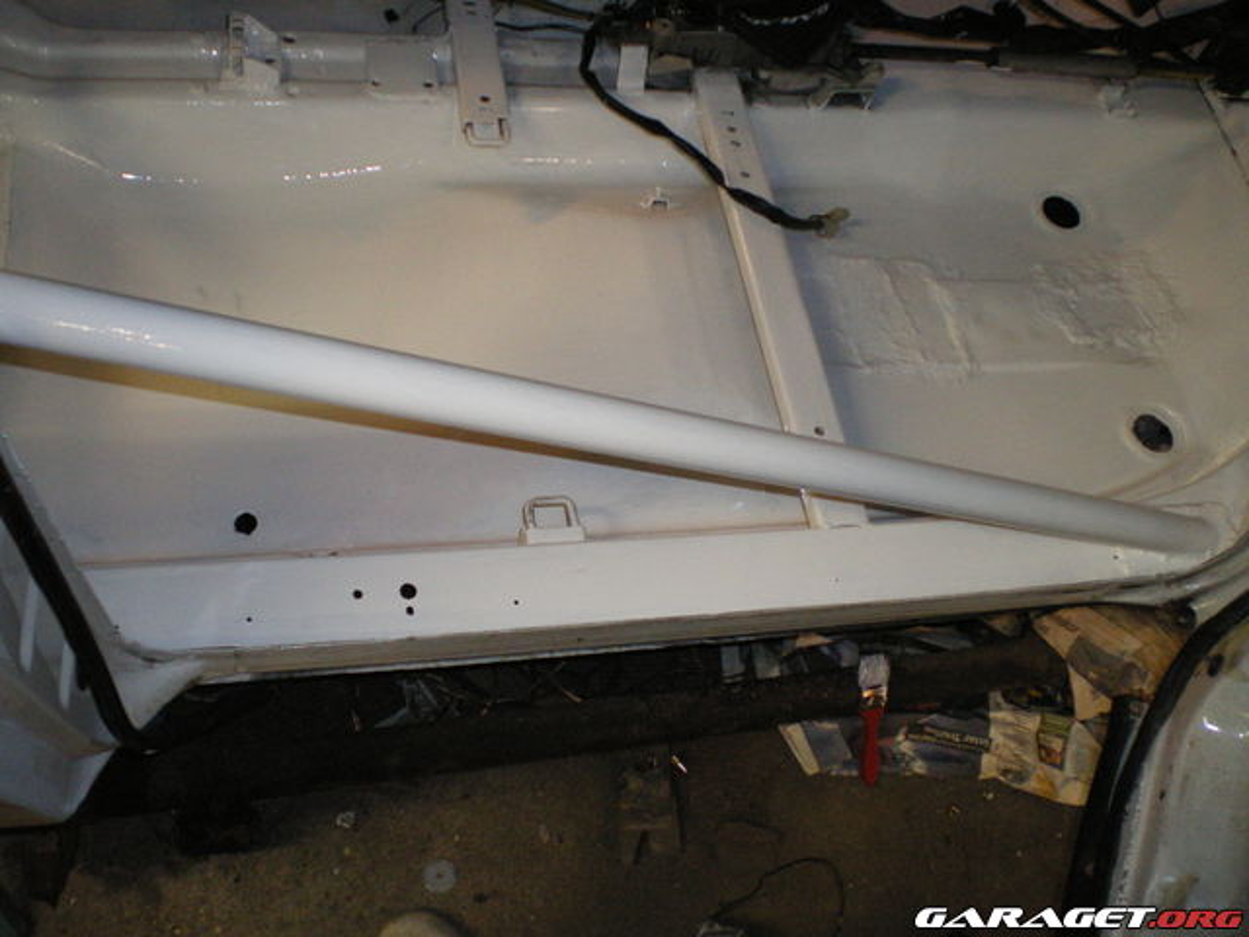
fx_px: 1371
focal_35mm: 38
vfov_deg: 37.7
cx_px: 624
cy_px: 468
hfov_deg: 49.0
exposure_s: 1/50
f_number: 3.1
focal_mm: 6.3
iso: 400
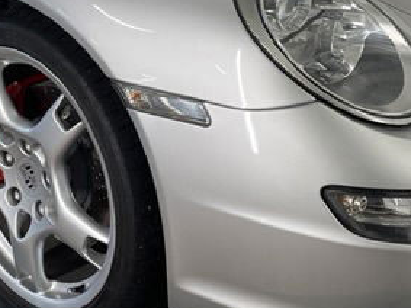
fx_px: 1116
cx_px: 145
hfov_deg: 20.8
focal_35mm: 94
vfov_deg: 15.4
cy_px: 4
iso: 64
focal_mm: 4.2
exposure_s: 1/100
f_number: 1.6
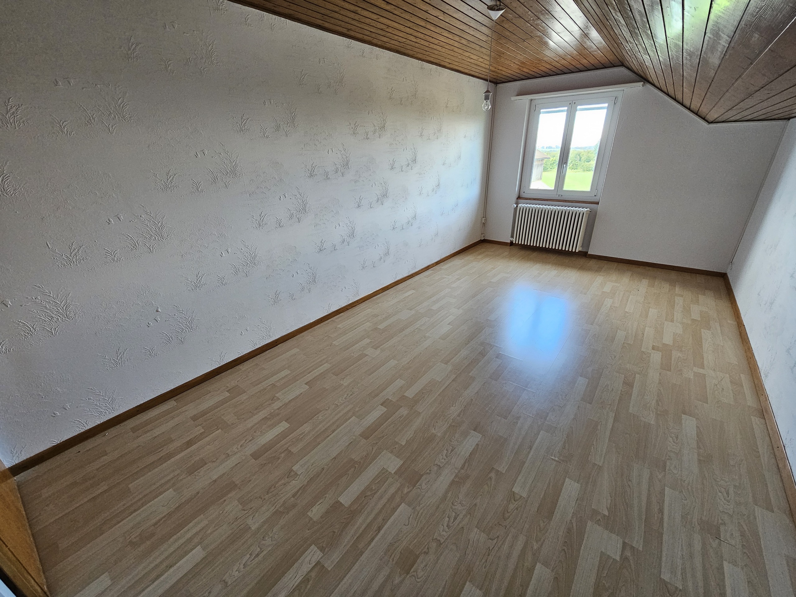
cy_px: 298
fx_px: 299
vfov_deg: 89.9
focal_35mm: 13
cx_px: 398
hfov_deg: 106.2
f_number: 2.2
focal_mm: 2.2
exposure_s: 1/50
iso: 250
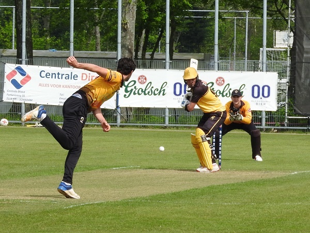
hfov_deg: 7.3
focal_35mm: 270
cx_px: 155
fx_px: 2418
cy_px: 116
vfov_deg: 5.5
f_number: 5.5
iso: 100
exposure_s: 1/500
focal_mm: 48.4
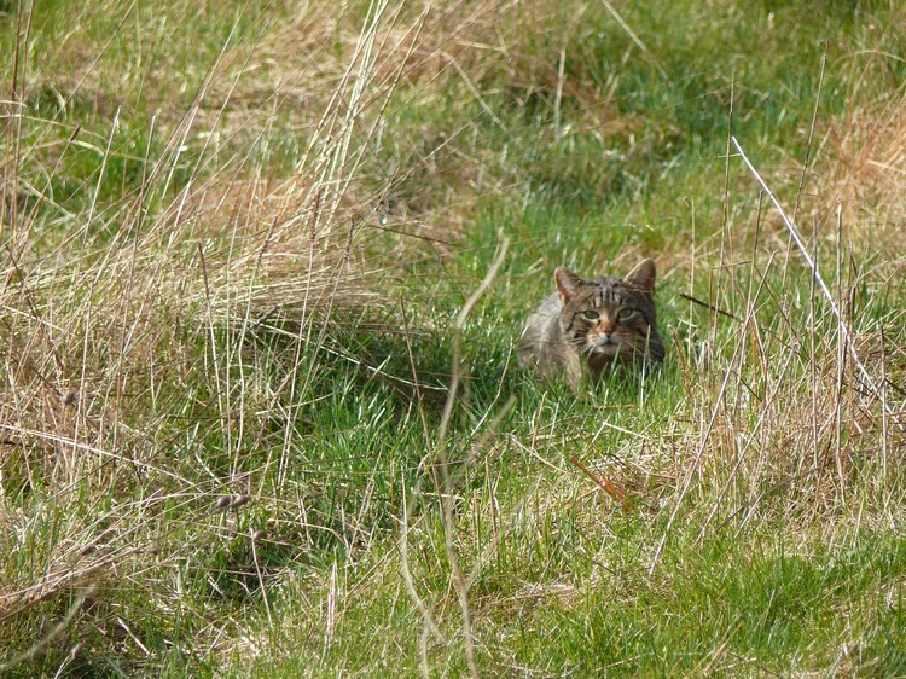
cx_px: 453
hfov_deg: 4.7
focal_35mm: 420
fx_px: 10989
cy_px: 340
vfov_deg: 3.5
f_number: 4
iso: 100
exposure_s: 1/250
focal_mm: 88.8
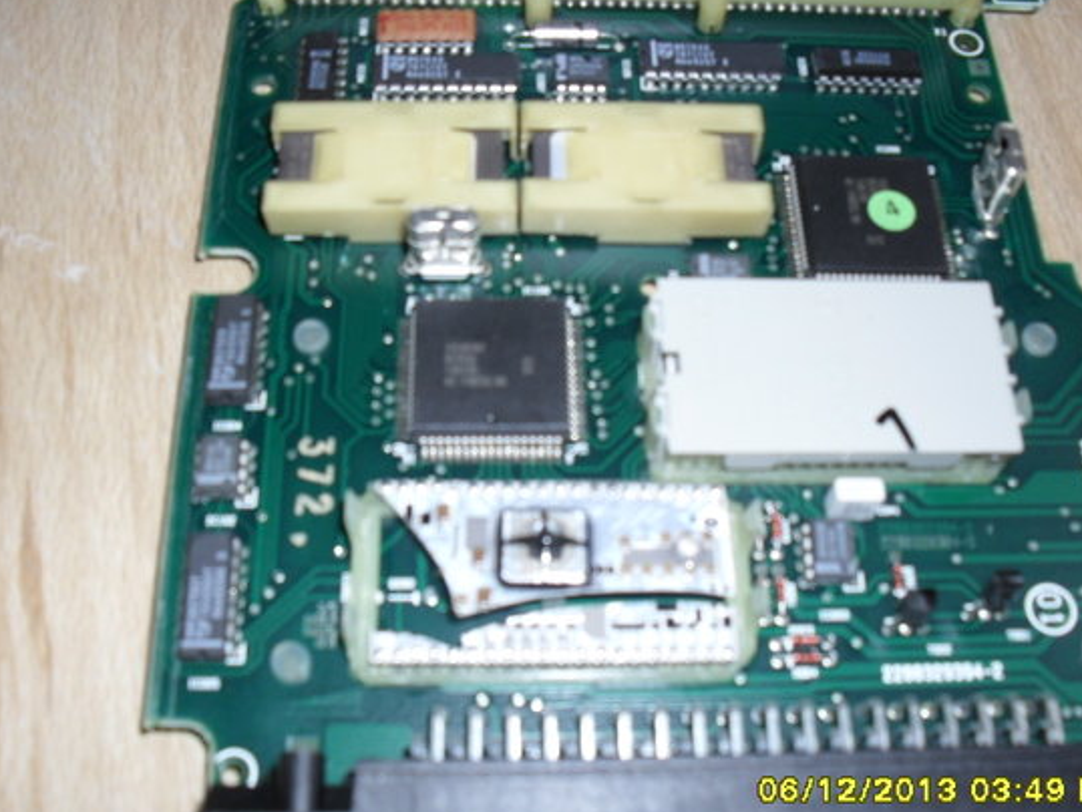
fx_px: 1220
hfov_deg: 47.8
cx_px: 565
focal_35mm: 39
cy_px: 424
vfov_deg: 36.8
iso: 200
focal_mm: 6.3
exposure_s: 1/45
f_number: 3.2
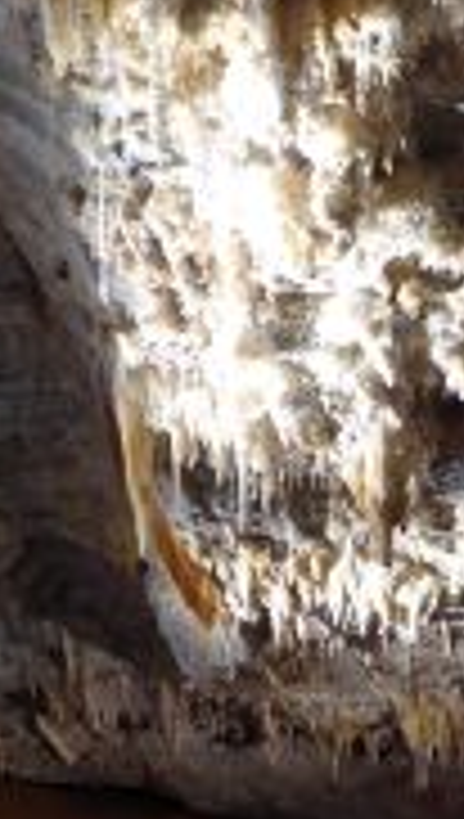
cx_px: 496
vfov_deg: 31.4
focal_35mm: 67
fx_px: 1459
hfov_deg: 17.5
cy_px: 421
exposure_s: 1/40
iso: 400
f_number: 3.5
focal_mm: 5.4
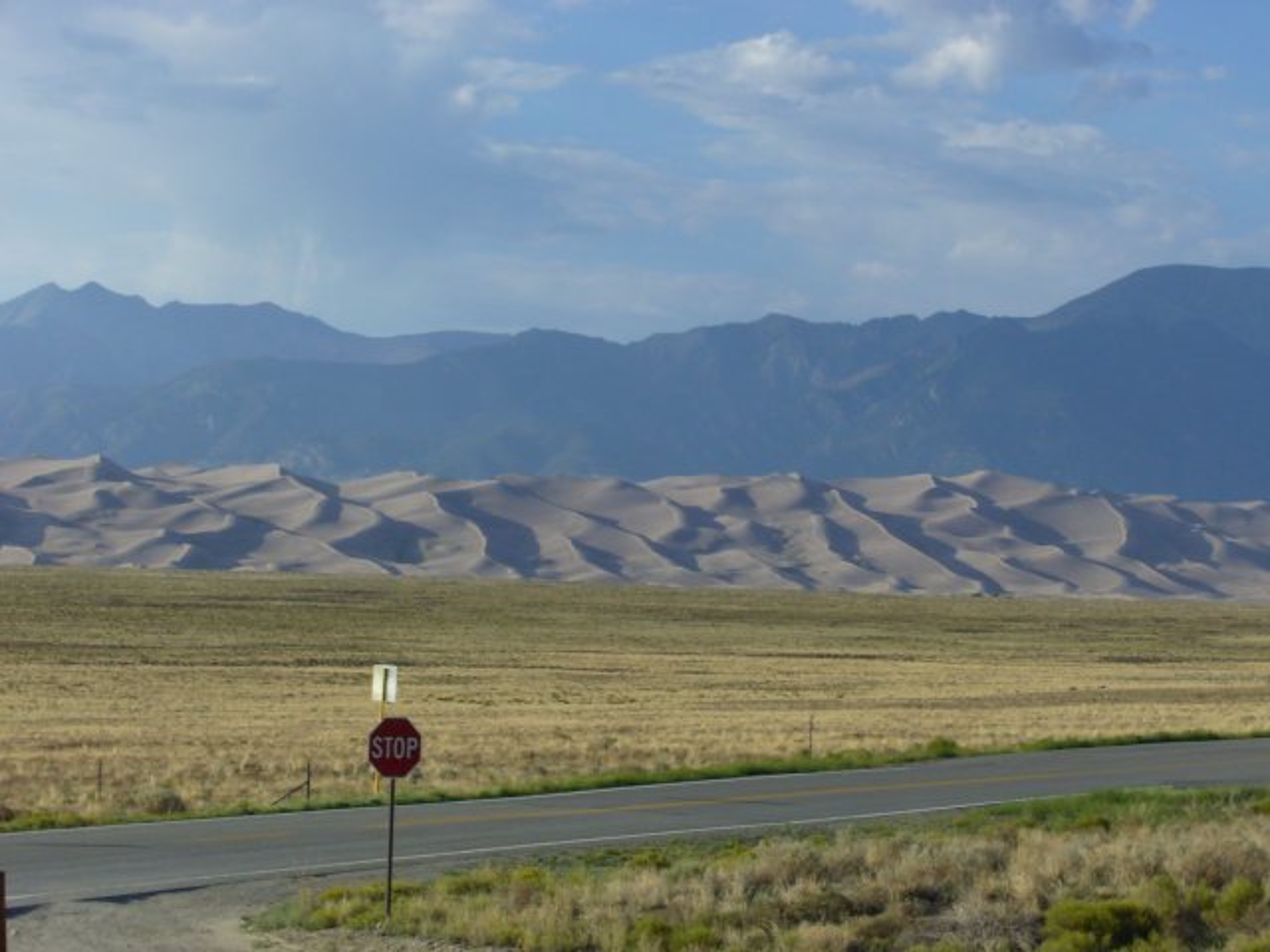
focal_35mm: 105
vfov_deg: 14.1
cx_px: 635
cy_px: 476
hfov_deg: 18.7
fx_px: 3852
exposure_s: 1/160
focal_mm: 17.4
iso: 100
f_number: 10
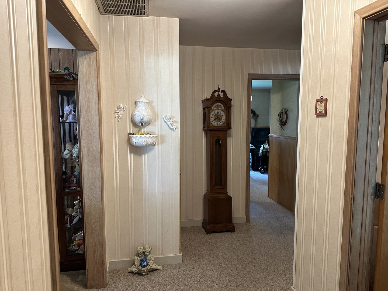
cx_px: 194
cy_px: 146
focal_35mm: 24
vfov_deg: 56.8
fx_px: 269
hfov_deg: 71.6
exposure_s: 1/60
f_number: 1.78
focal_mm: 6.86
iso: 250
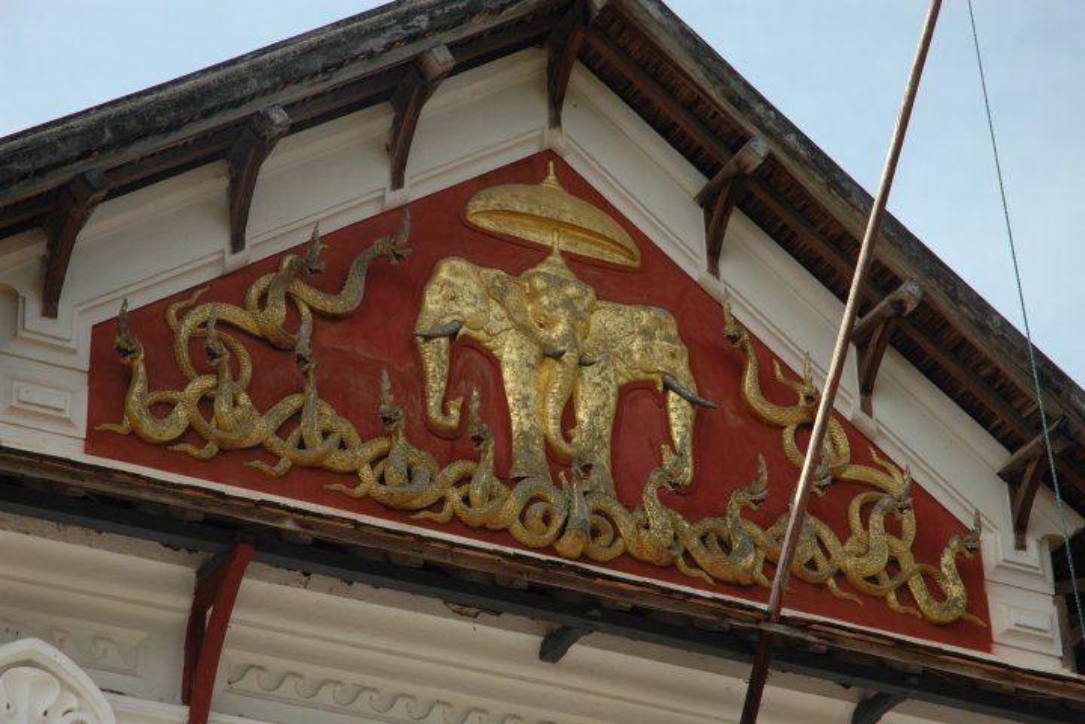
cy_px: 362
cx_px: 542
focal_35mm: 105
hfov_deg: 19.5
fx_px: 3164
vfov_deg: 13.0
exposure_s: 1/250
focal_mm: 70
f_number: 8
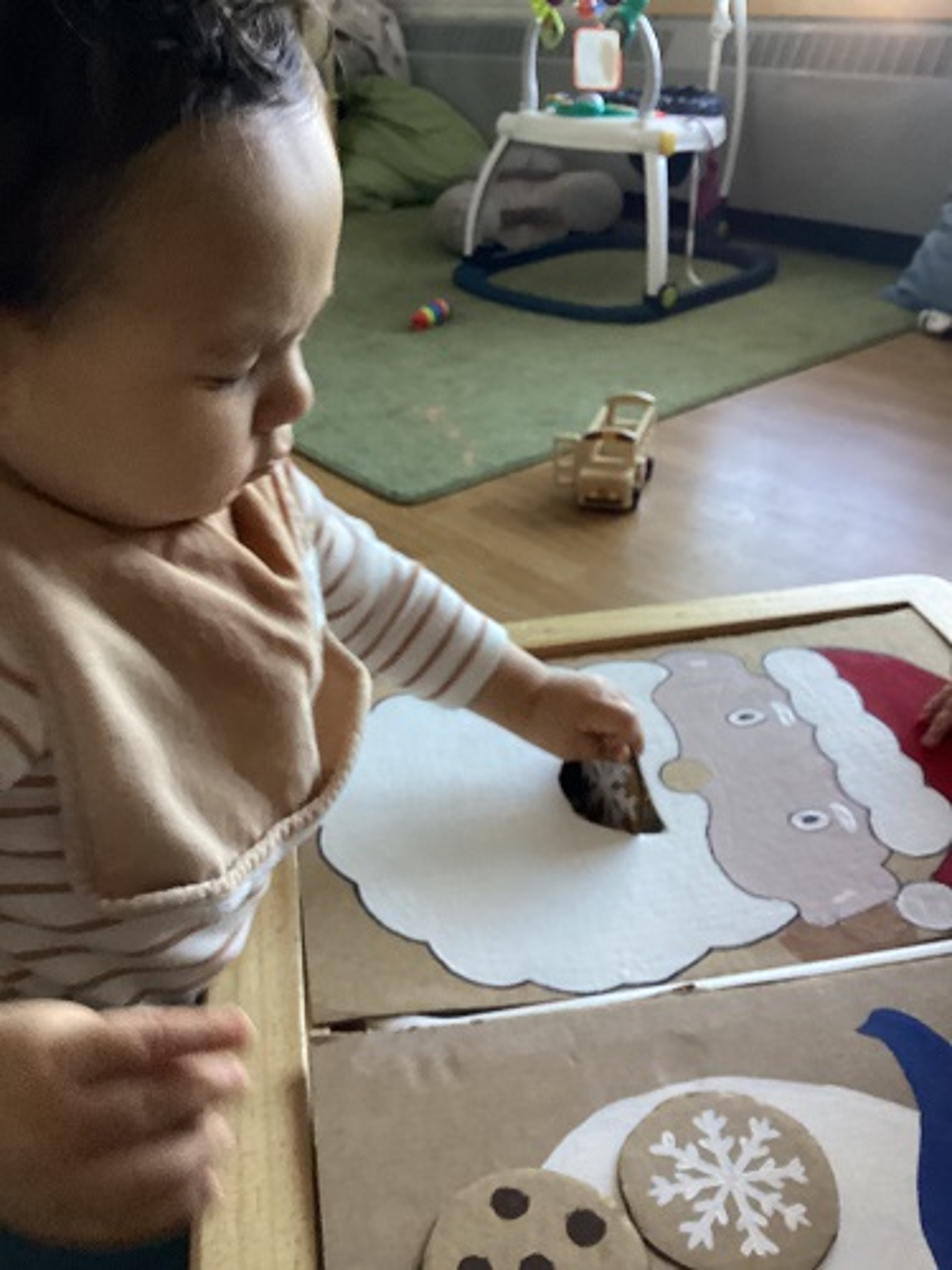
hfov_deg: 45.4
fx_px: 1137
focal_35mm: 31
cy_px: 635
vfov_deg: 58.4
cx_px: 476
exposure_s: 1/50
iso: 320
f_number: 2.4
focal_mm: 3.3
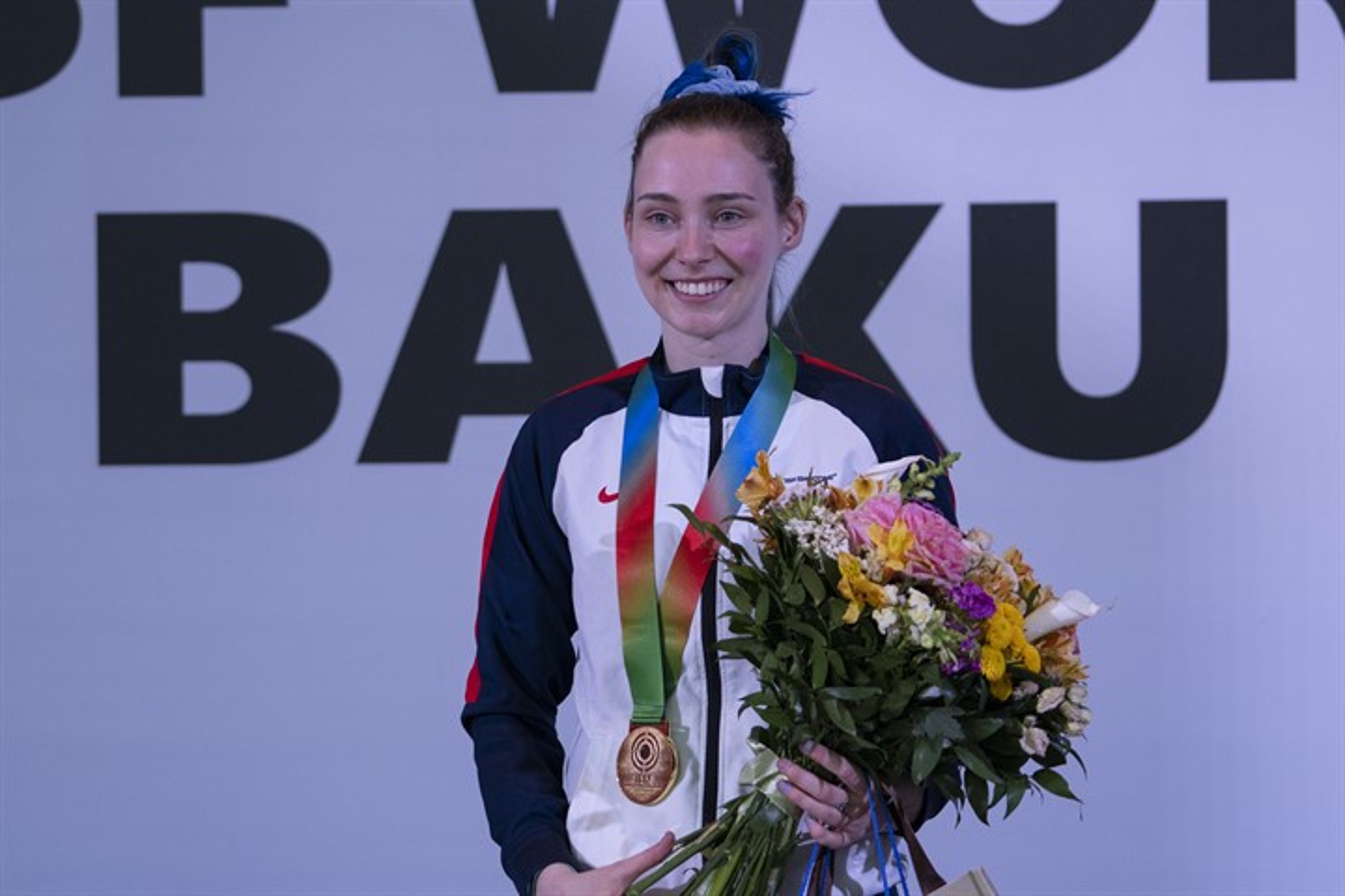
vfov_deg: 7.1
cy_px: 448
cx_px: 672
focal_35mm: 194
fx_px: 7229
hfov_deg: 10.6
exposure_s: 1/200
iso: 1250
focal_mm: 129
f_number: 4
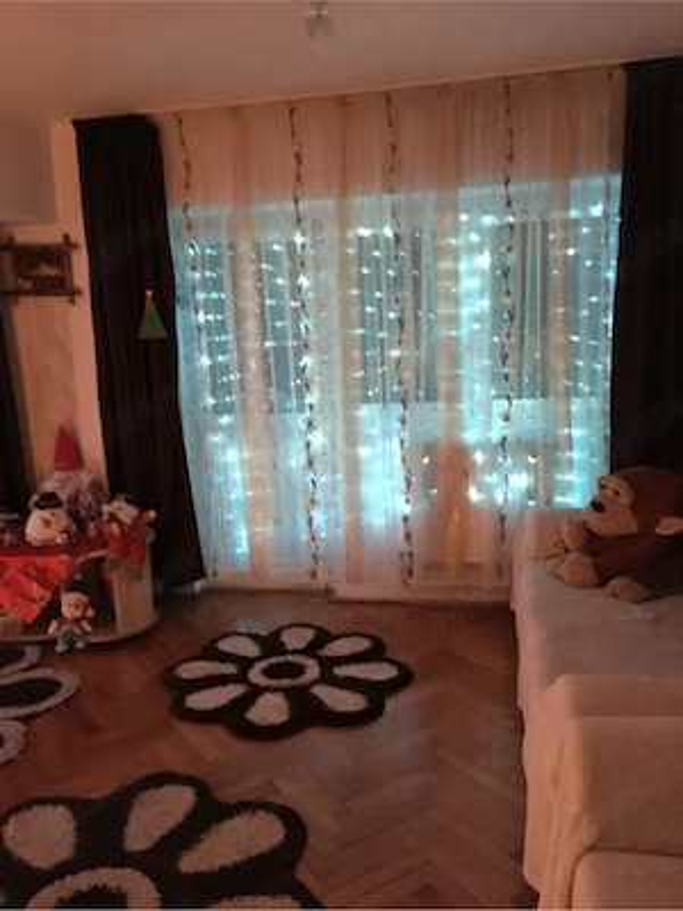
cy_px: 456
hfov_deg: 48.2
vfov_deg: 61.7
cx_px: 342
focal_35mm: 29
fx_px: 763
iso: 1250
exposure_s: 1/17
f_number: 2.2
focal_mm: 4.15
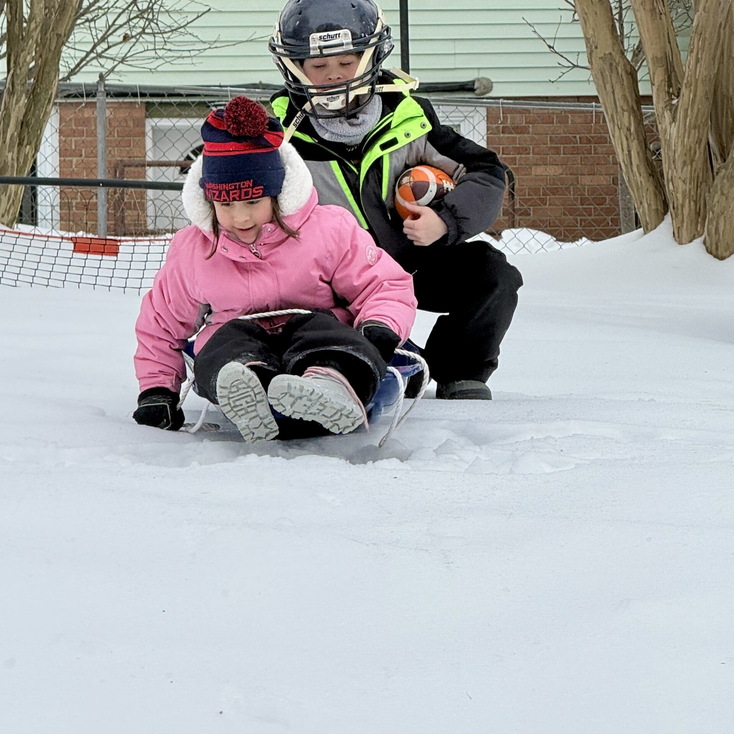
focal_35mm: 142
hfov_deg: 12.3
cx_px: 368
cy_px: 274
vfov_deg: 12.3
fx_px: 3407
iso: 50
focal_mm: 15.66
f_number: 2.8
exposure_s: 1/1167
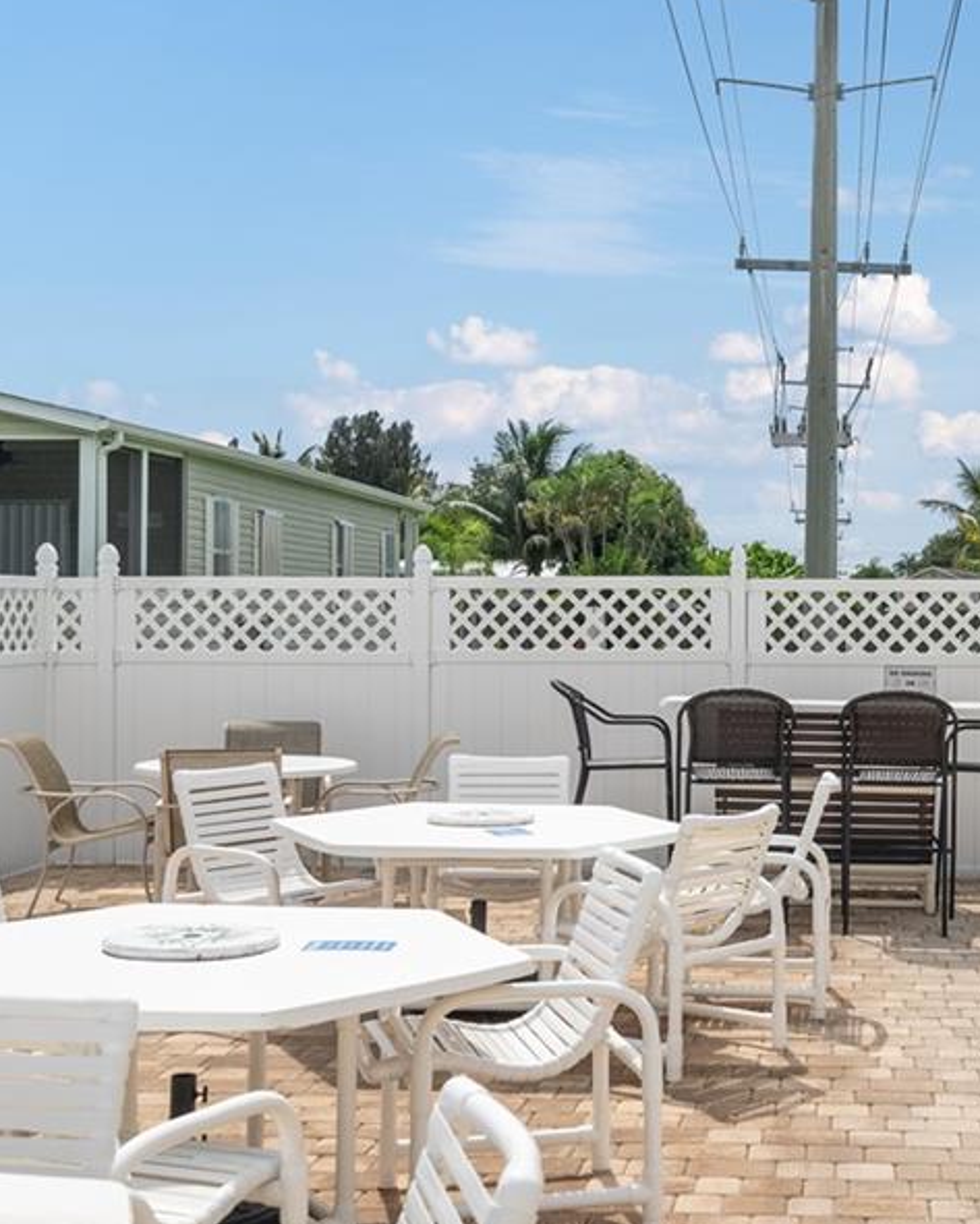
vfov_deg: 36.0
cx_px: 825
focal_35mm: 52
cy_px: 653
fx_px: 1885
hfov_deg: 28.3
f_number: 7.1
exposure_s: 1/8000
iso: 1600
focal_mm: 32
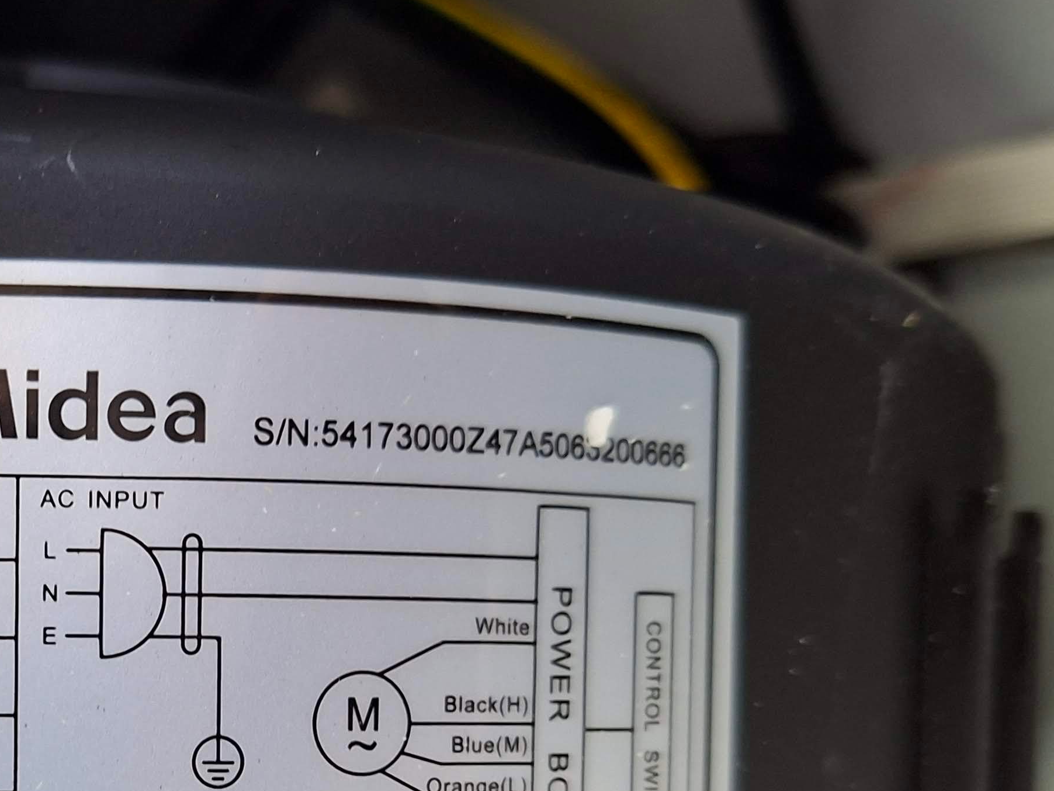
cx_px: 30
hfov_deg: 34.5
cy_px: 731
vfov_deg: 27.4
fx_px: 1553
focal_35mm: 51
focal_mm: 5.54
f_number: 1.8
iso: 400
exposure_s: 1/33
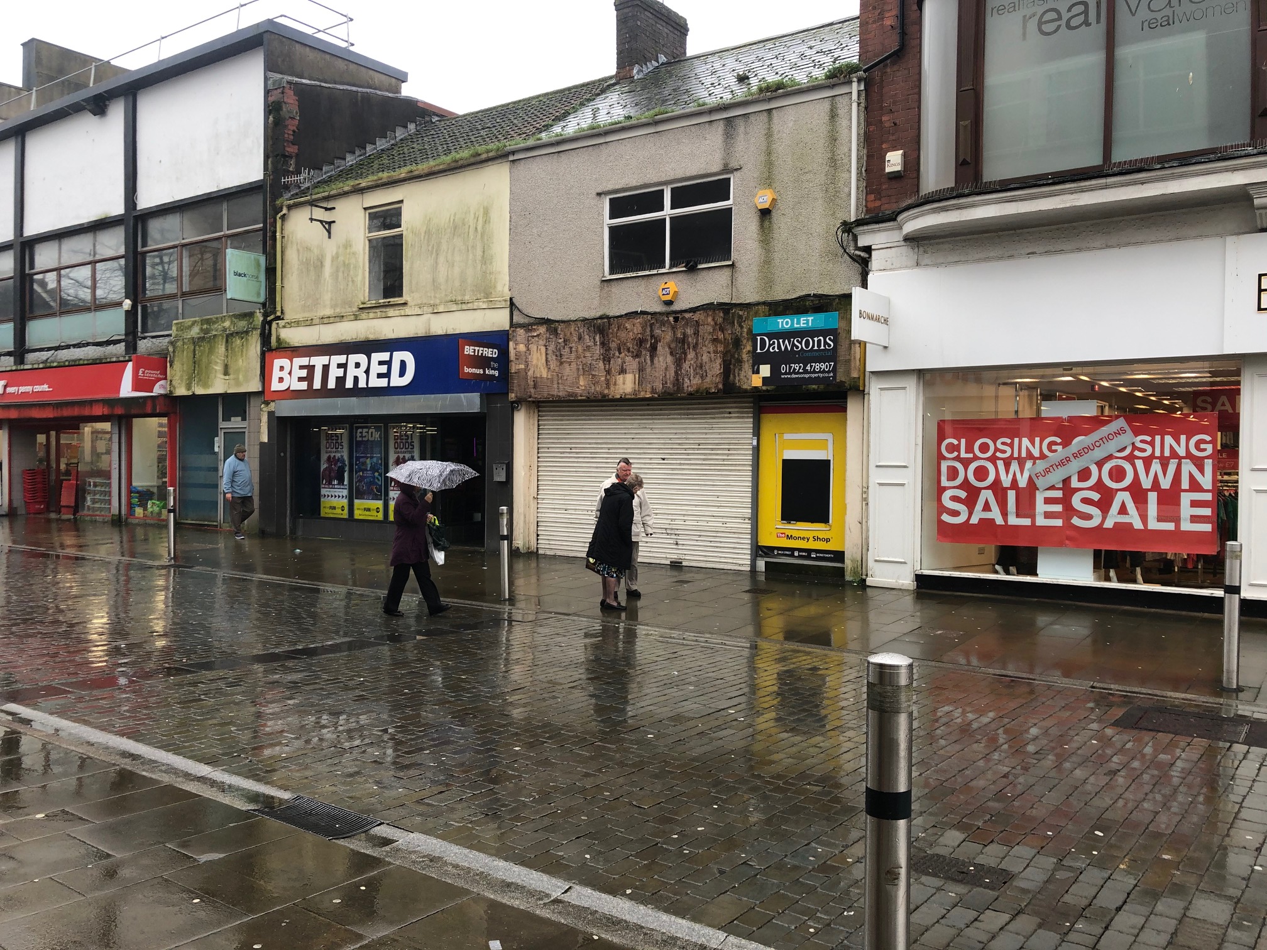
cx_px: 634
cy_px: 475
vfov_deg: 49.7
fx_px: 1025
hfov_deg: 63.4
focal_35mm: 28
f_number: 1.8
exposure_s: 1/100
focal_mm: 4
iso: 25
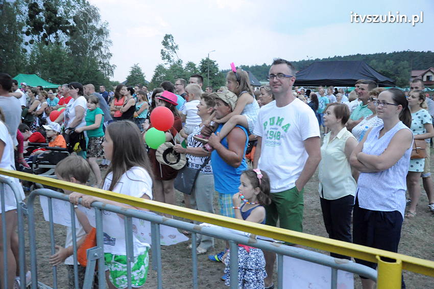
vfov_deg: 35.4
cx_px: 217
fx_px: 452
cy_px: 144
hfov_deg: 51.3
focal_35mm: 38
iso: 3200
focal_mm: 25
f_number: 4.5
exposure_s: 1/80
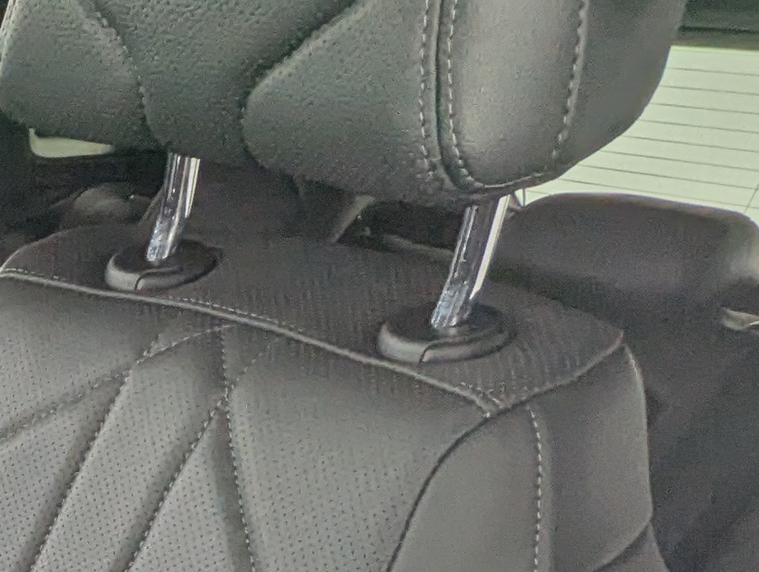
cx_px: -601
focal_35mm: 71
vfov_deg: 17.1
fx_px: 1559
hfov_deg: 20.0
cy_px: 1027
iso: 87
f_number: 2.2
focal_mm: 2.35
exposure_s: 1/84.5
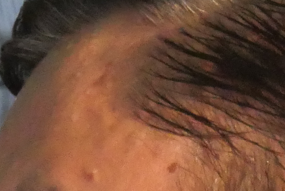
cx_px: 538
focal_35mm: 1793
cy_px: 447
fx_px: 14205
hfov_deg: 1.1
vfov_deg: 0.8
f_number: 22
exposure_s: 1/400
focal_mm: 132
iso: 4000
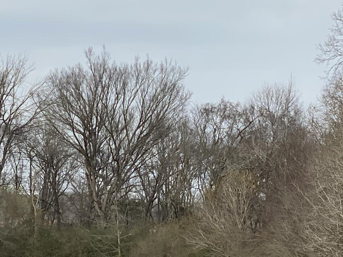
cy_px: 169
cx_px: 112
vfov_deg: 8.1
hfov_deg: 10.8
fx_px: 1813
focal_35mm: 183
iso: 20
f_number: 2
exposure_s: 1/922
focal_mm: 6
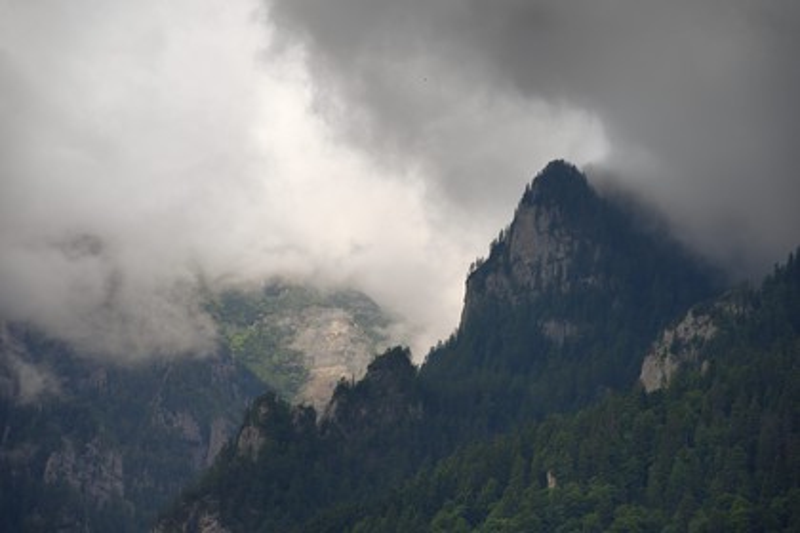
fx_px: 4444
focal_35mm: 200
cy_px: 266
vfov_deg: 6.9
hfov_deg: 10.3
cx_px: 400
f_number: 10
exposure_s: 1/640
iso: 200
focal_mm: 200
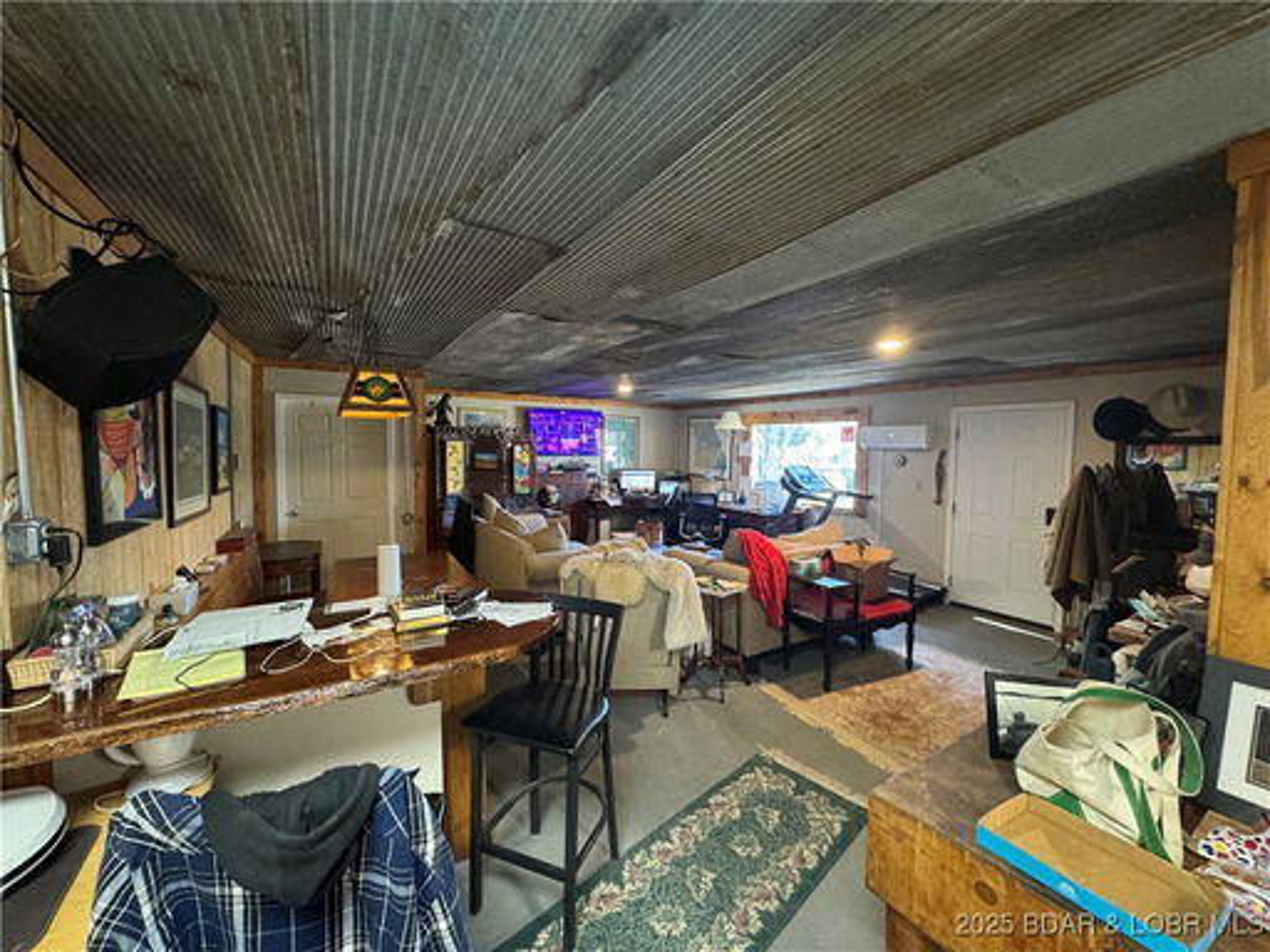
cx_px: 635
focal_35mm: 14
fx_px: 514
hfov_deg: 102.1
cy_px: 476
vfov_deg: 85.7
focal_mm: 2.22
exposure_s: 1/60
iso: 800
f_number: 2.2
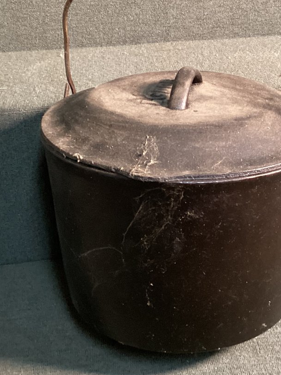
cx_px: 202
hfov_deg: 25.0
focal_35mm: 58
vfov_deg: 33.1
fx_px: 628
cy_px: 144
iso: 320
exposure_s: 1/30
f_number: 2.4
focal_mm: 3.3
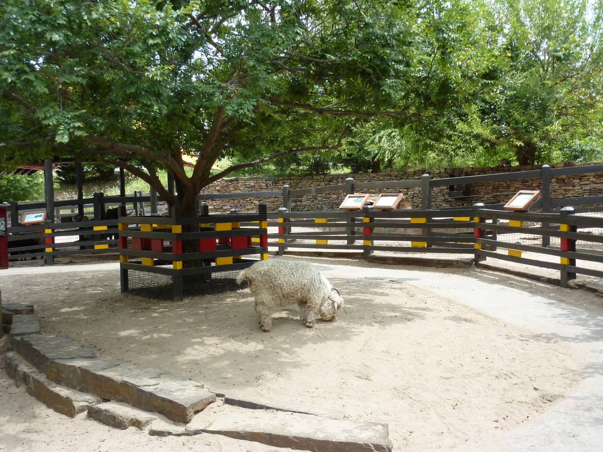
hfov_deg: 46.8
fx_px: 697
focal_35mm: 40
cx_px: 302
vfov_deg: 36.0
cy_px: 226
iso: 200
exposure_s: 1/500
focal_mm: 6.5
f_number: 3.6
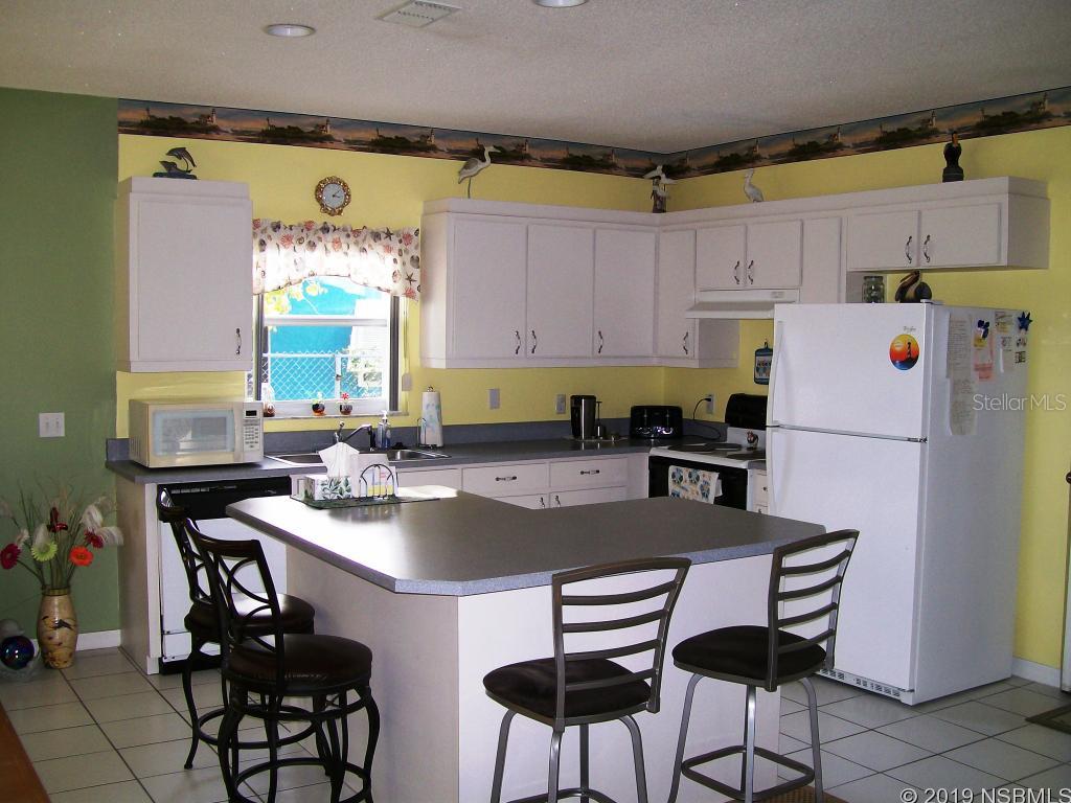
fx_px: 1114
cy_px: 402
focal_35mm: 36
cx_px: 536
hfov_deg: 51.4
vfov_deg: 39.7
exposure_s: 1/64
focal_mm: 6
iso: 80
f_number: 2.7
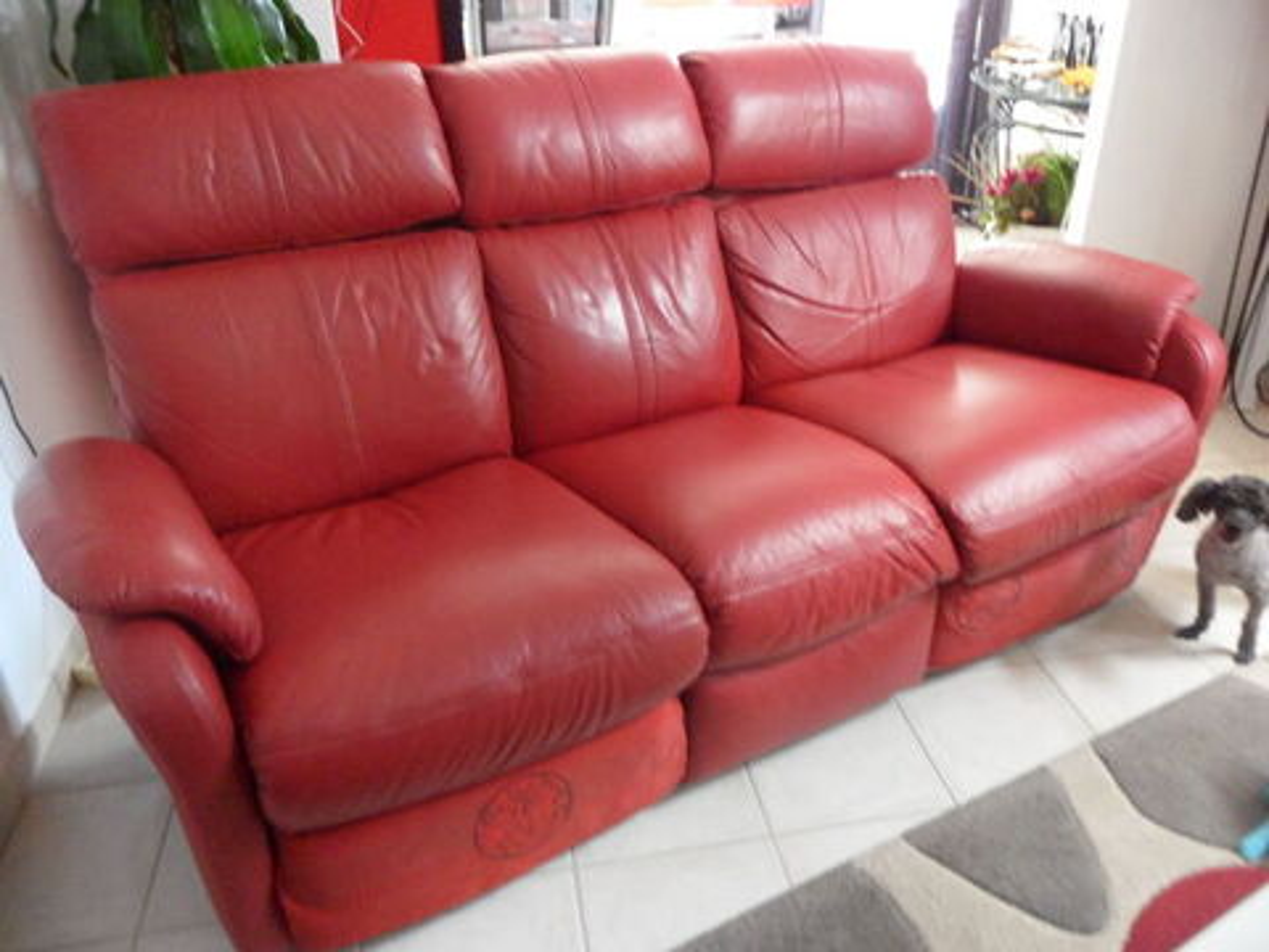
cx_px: 634
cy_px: 476
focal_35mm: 27
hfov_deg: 65.3
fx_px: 990
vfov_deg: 51.4
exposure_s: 1/6
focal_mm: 4.9
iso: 400
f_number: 3.5
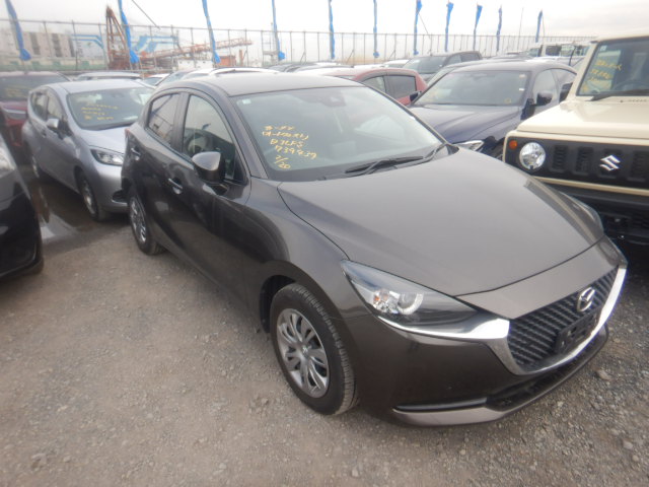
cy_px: 244
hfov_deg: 71.6
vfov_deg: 56.8
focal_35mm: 24
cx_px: 324
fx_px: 450
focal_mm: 4.3
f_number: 2.8
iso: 125
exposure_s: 1/160
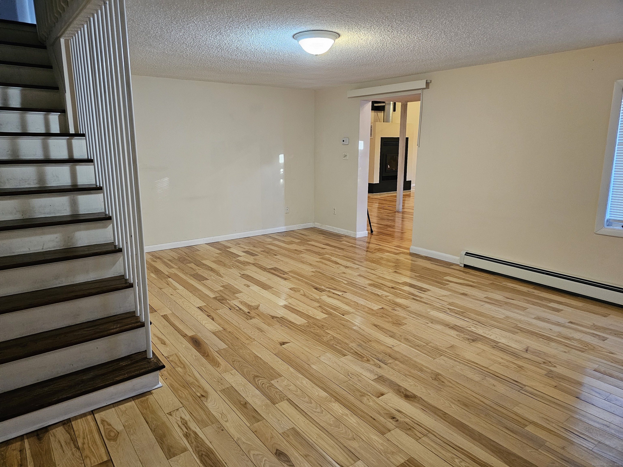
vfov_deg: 58.9
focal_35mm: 23
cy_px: 234
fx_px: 414
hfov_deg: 73.9
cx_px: 312
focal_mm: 6.3
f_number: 1.7
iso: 800
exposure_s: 1/120
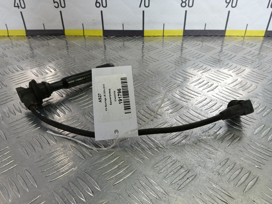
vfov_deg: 58.9
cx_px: 136
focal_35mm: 23
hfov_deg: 73.9
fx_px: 181
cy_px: 102
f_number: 1.6
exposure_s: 1/100
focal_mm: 4.11
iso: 102
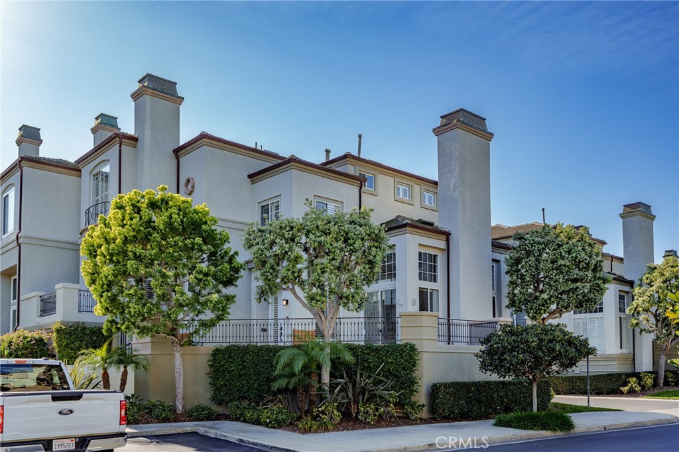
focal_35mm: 32
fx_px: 603
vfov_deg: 41.1
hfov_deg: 58.7
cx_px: 340
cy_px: 226
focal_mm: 32
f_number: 11
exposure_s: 1/160
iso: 400
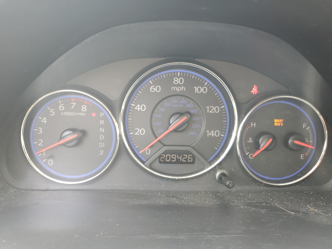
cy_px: 124
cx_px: 166
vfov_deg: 53.1
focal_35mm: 26
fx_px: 249
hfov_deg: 67.3
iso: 75
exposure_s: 1/60.2
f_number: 1.5
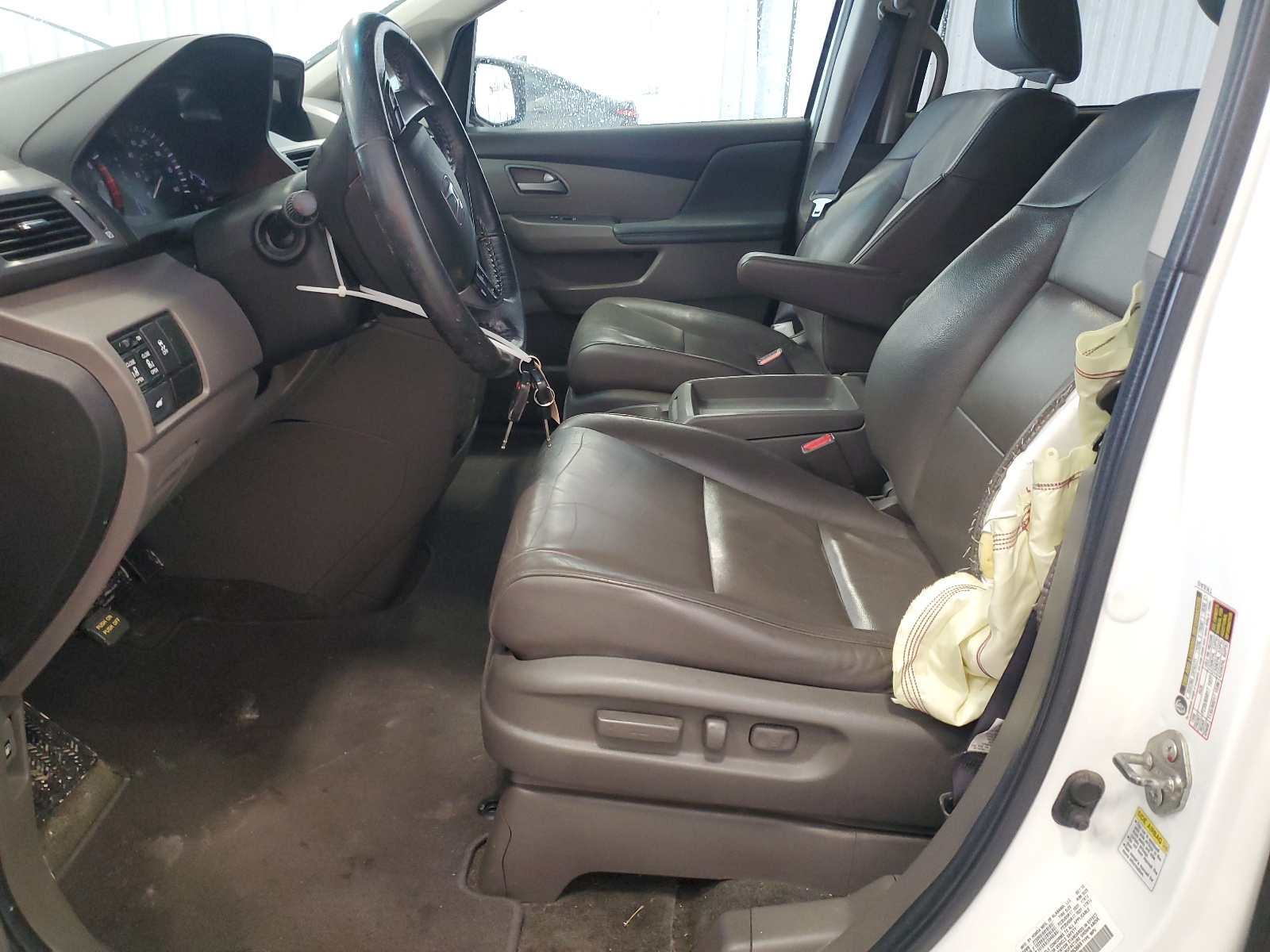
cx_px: 635
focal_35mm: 26
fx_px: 954
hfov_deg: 67.3
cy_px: 476
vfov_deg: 53.1
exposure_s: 1/60.2
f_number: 1.5
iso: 201
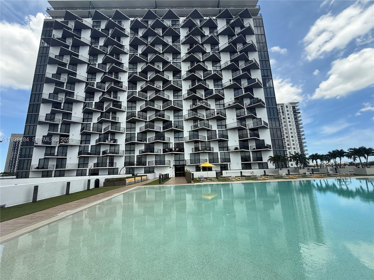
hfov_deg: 102.1
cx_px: 187
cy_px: 140
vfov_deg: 85.7
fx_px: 151
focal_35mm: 14
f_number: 2.2
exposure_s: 1/1105
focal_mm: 2.22
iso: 50
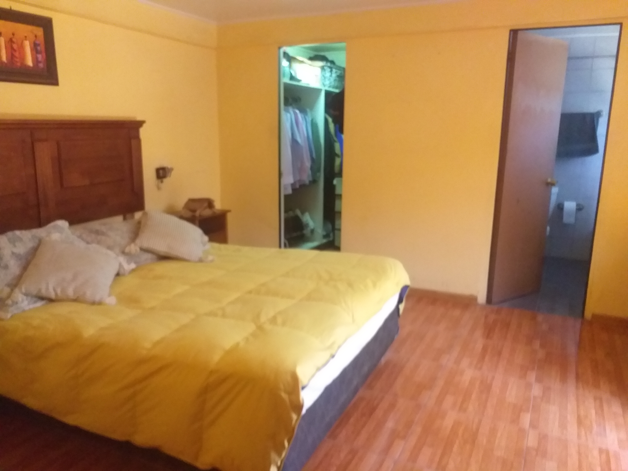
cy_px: 236
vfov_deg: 53.1
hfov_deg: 67.3
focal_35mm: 26
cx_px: 314
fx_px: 472
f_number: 1.9
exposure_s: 1/25
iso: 400
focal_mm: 3.6
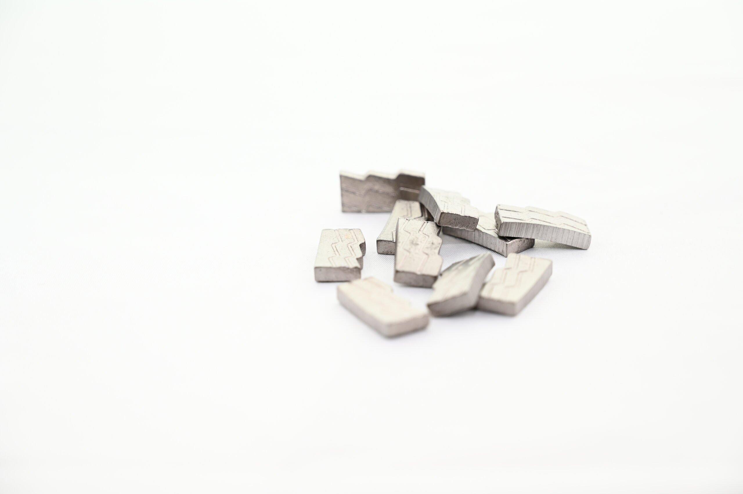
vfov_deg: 20.6
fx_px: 1361
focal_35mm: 66
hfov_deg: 30.5
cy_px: 247
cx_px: 372
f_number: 4.5
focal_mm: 66
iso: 100
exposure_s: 1/160
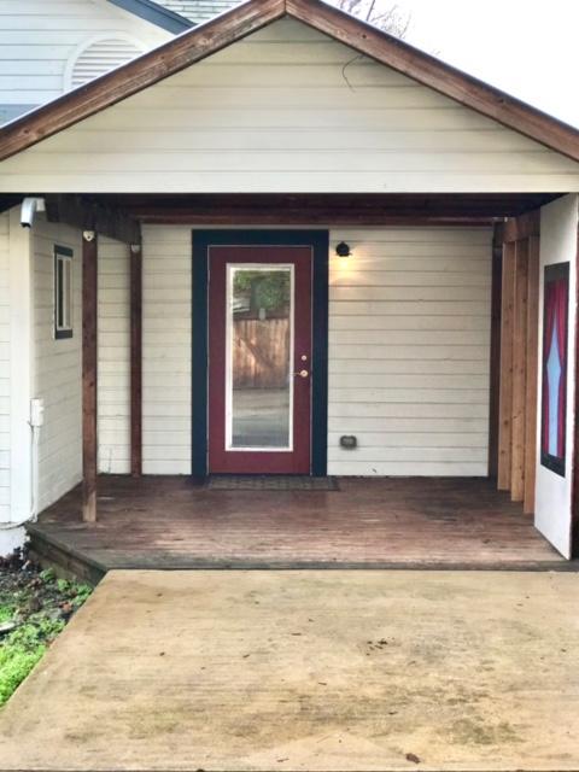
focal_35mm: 57
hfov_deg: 25.7
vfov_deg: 33.8
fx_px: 1271
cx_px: 290
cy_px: 386
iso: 20
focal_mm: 6.6
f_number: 2.8
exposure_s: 1/143
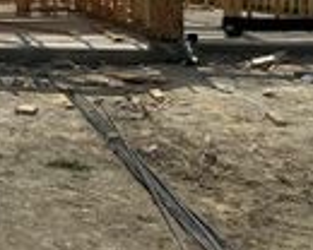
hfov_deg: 19.5
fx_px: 834
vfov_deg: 16.4
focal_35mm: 90
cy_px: -54
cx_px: -99
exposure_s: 1/15152
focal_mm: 6.76
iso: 100
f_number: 1.78
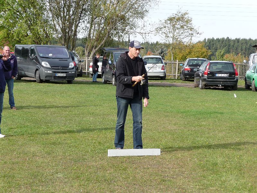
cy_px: 96
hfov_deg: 19.1
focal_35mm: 103
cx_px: 128
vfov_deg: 14.4
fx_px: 765
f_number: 4.7
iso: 100
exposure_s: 1/200
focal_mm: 17.5
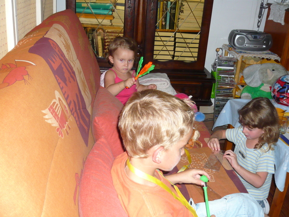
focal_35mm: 38
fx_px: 317
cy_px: 108
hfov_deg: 49.0
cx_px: 144
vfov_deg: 37.7
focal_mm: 6.2
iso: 200
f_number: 3.2
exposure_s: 1/40
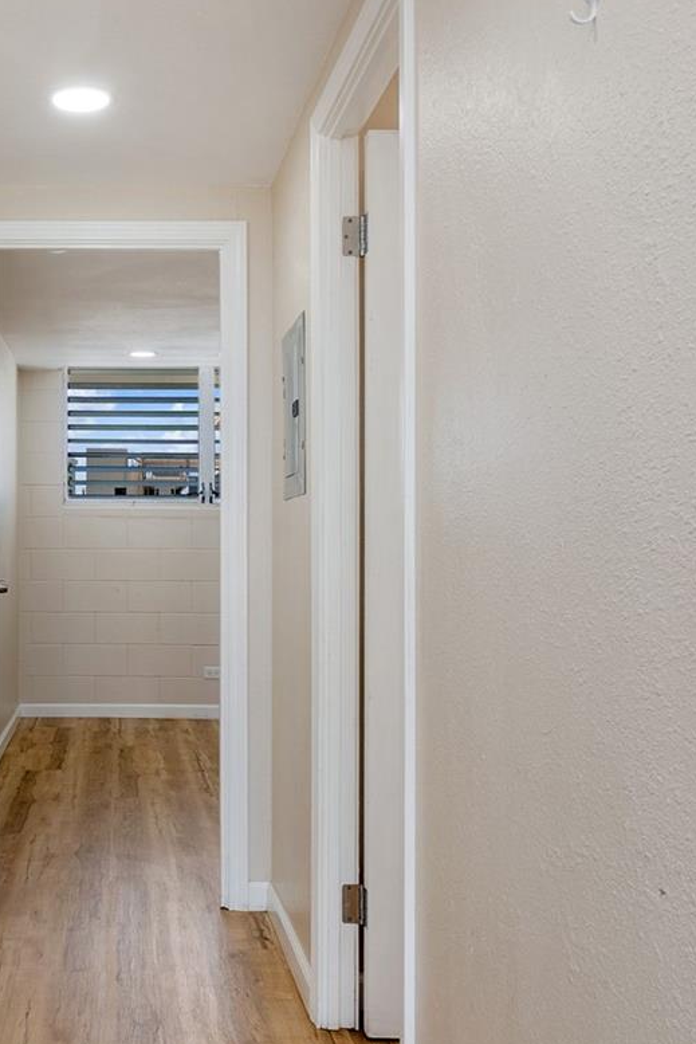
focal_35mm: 37
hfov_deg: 34.1
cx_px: 79
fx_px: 1072
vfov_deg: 51.8
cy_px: 574
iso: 160
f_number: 8
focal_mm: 12
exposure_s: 1/40
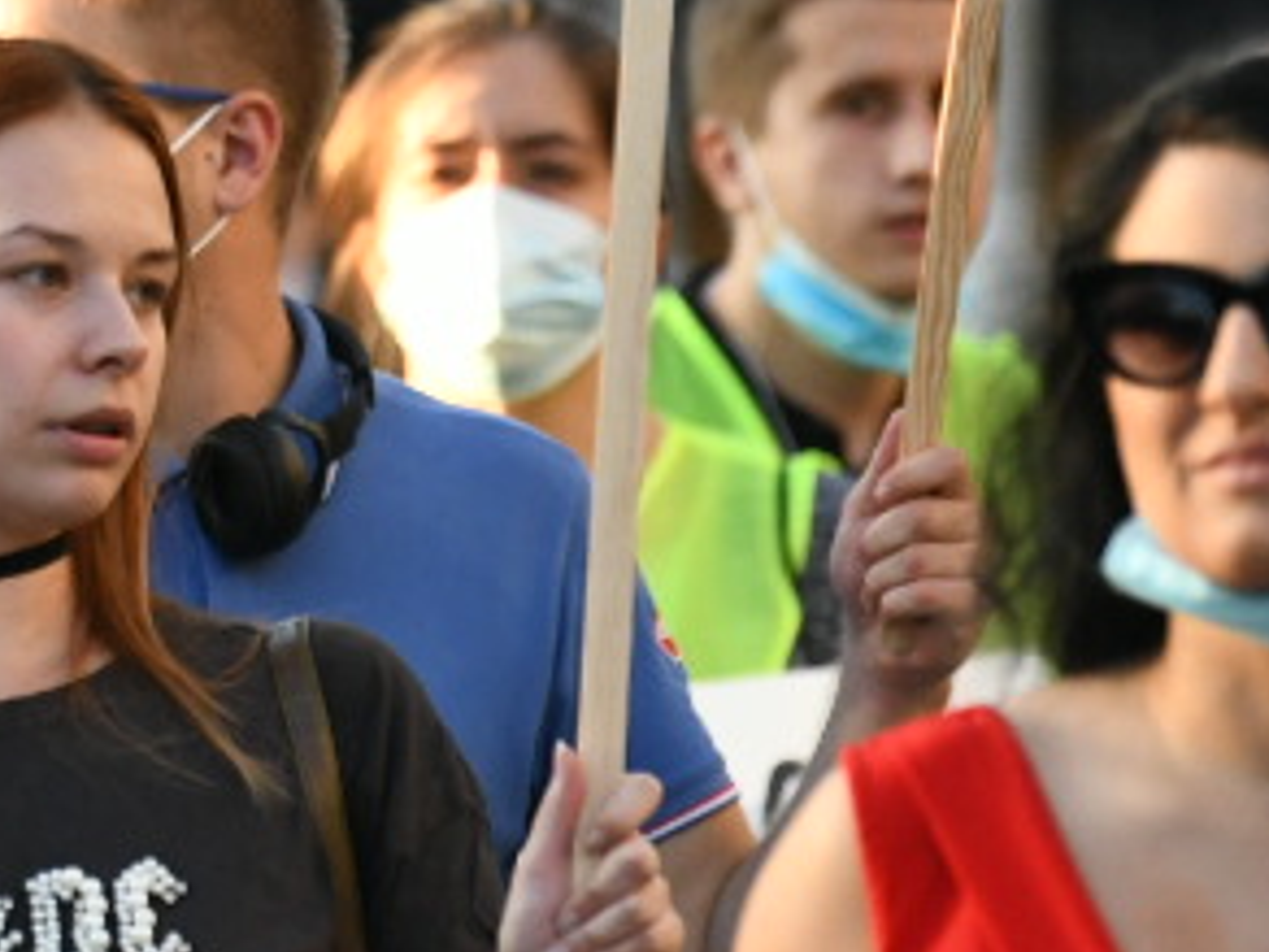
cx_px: -1508
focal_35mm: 906
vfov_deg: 1.6
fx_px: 33213
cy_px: -22
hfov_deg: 2.2
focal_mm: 170
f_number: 3.5
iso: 1600
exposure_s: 1/2000
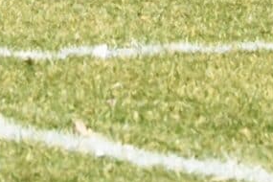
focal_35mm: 647
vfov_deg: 2.1
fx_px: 4906
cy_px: -461
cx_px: -193
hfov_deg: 3.2
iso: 3200
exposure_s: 1/1250
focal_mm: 90
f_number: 11
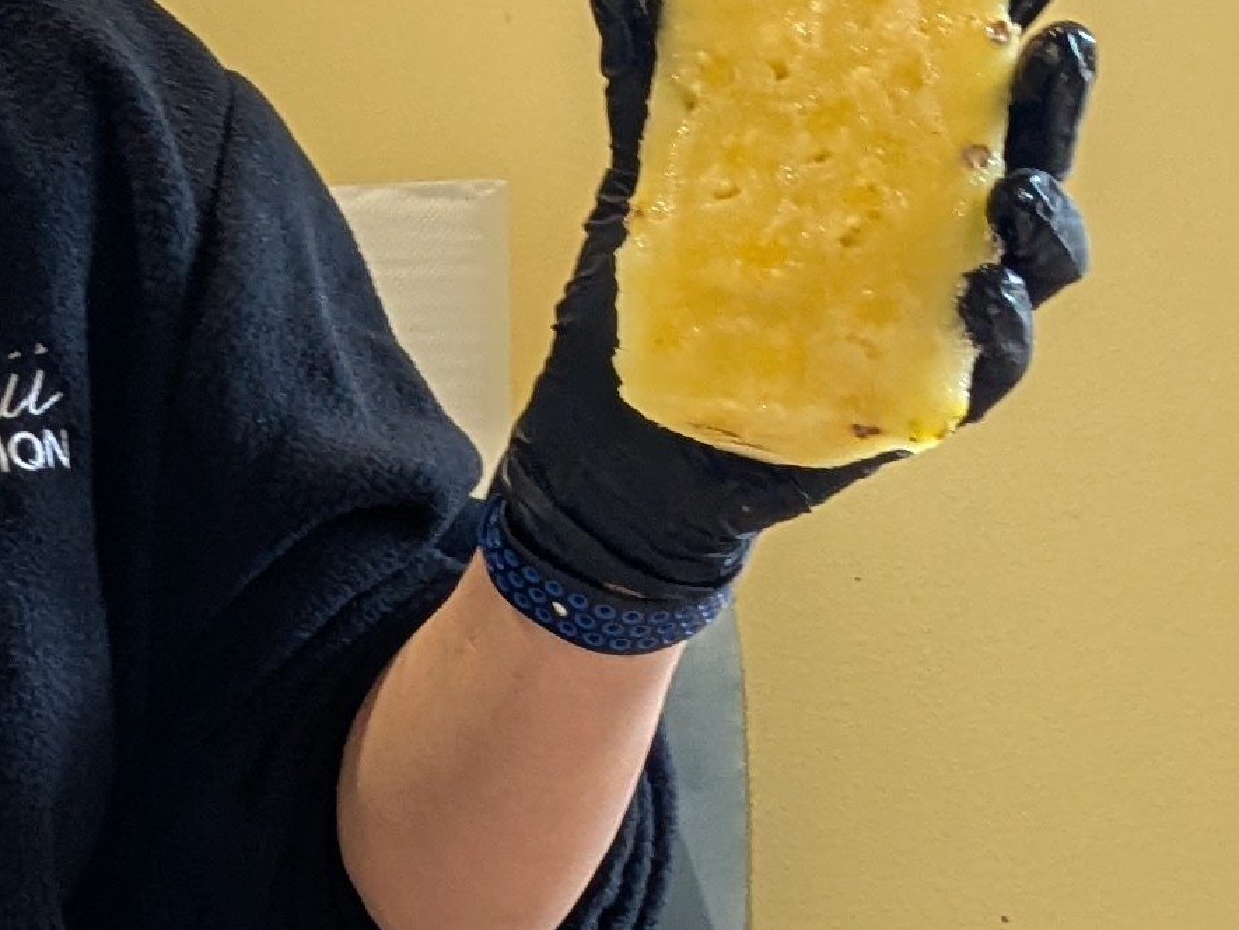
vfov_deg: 12.0
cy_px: 868
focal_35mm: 123
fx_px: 4403
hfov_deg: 15.5
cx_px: -172
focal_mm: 4.38
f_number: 1.73
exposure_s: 1/120
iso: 56
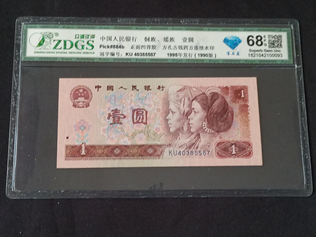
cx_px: 158
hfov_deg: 38.9
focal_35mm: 49
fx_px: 447
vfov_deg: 29.7
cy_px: 118
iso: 919
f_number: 1.8
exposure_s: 1/33.3
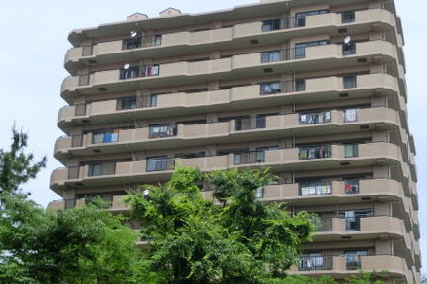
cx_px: 218
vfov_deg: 20.2
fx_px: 795
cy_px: 188
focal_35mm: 67
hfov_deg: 30.1
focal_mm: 8.29
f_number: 4.2
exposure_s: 1/640
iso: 80
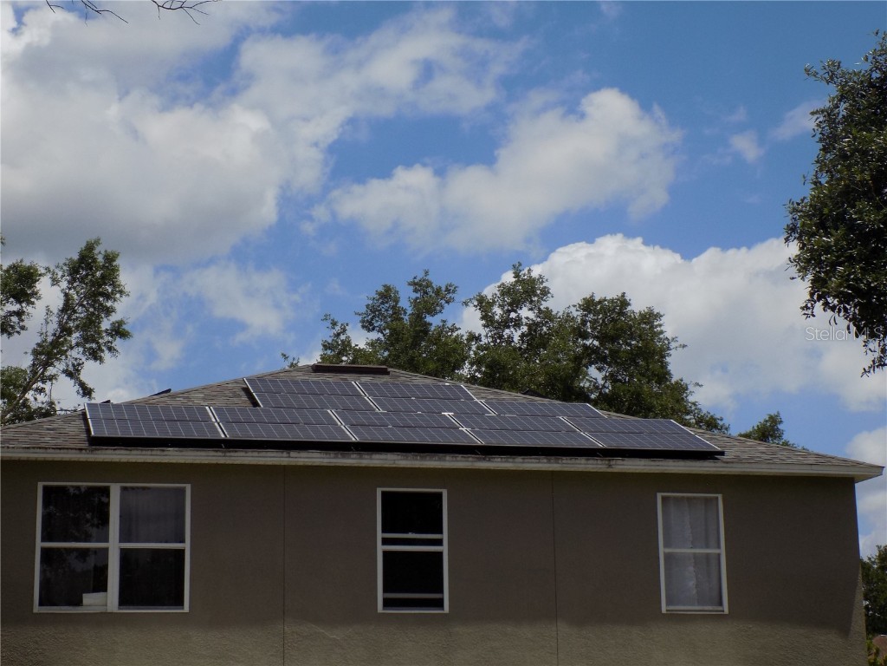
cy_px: 333
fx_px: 1794
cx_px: 444
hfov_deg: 27.8
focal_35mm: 70
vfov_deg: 21.0
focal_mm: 12.5
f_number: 4.2
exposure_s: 1/1250
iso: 80
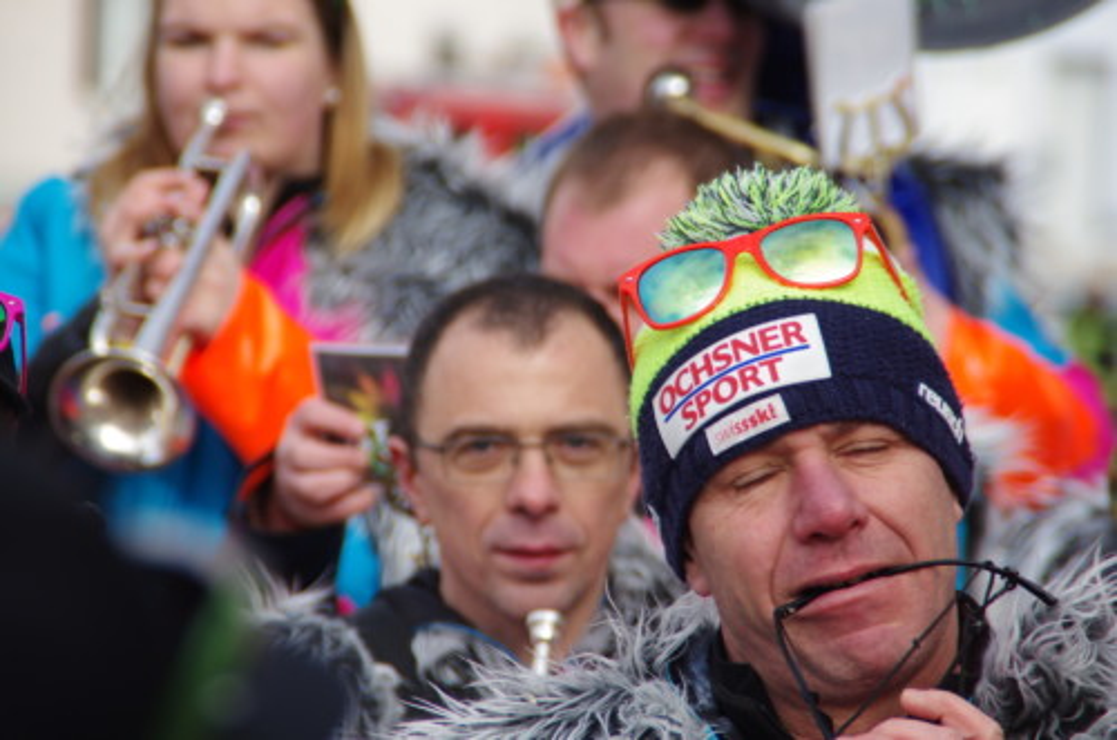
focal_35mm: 300
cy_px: 370
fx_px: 9288
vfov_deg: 4.6
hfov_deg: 6.9
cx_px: 558
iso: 100
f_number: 6.3
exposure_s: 1/250
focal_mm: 200
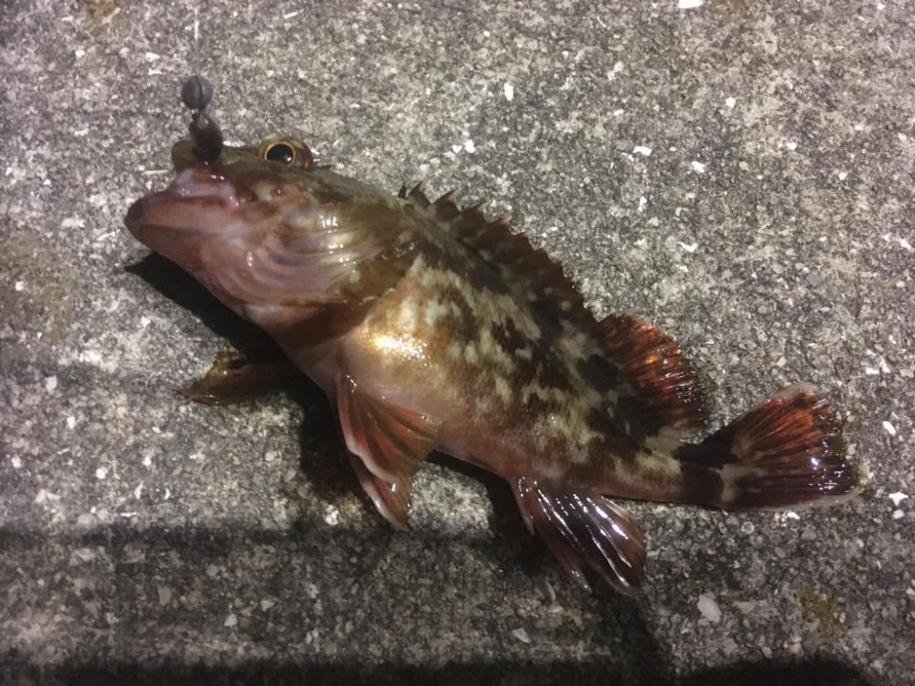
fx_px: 767
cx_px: 458
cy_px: 343
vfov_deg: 48.2
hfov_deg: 61.7
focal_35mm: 29
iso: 640
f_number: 2.2
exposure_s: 1/15
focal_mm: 4.15
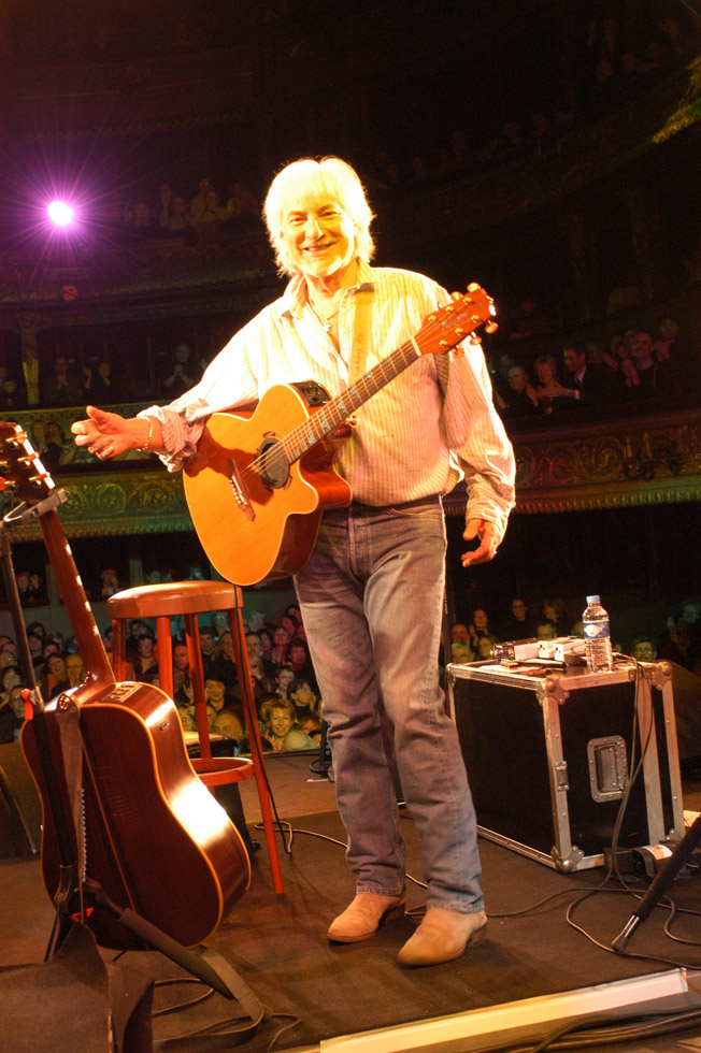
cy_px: 526
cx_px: 350
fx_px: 1492
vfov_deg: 38.9
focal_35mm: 51
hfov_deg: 26.4
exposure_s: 1/80
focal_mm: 34
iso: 800
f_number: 4.5
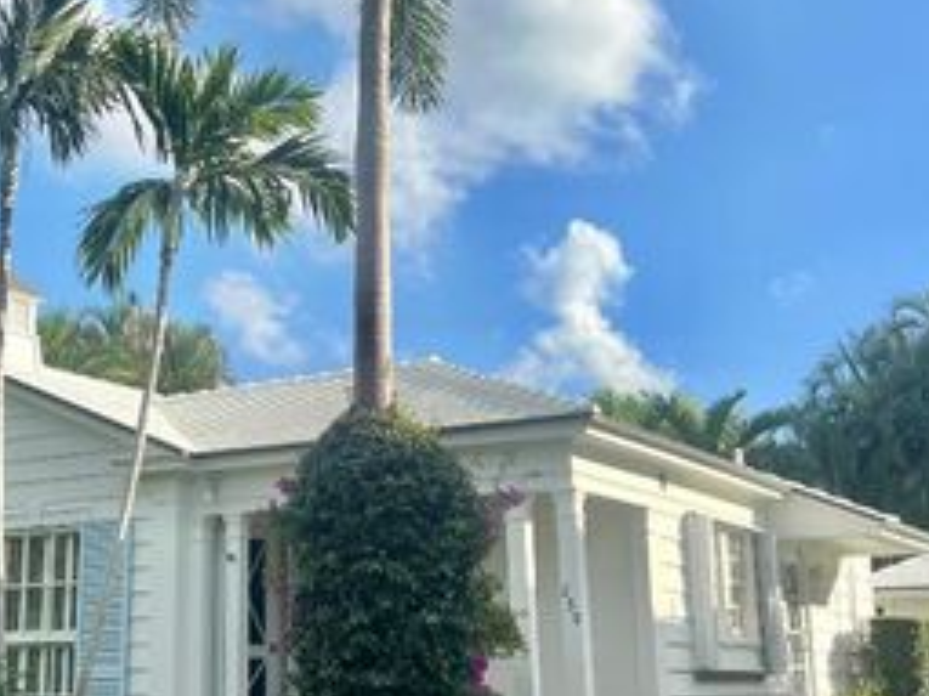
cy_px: 290
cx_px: 288
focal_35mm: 51
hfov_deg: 37.0
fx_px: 1368
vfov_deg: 28.5
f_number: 1.5
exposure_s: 1/4630
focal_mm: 5.7
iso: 50
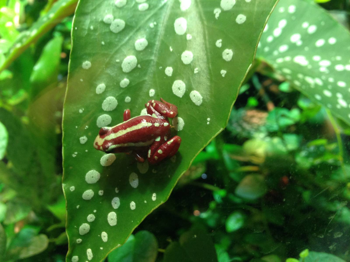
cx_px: 175
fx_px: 334
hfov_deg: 55.4
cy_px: 131
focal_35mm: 33
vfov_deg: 42.9
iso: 125
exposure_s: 1/20
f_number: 2.4
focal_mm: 4.12
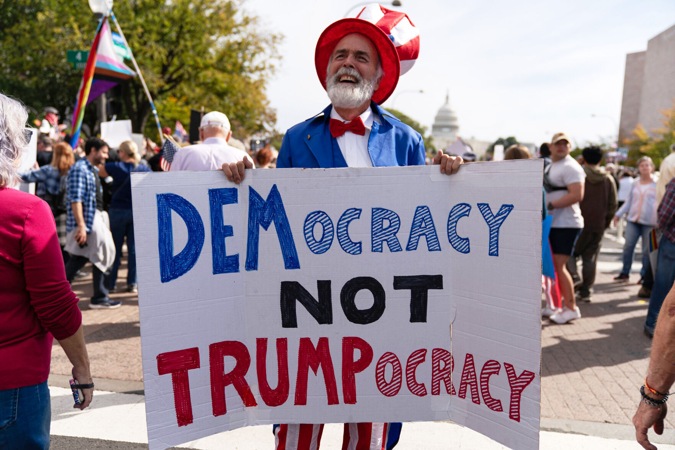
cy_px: 225
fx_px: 562
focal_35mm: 30
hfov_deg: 61.9
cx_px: 338
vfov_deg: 43.6
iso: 100
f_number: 2.8
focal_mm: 30
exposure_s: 1/2500
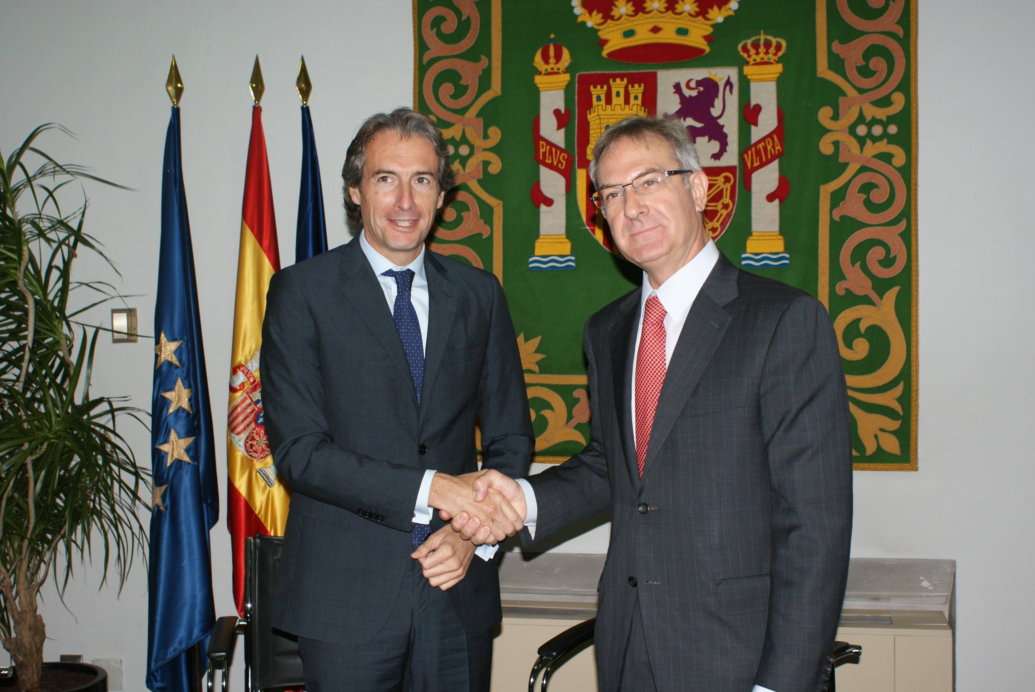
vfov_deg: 32.0
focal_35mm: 42
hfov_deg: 46.4
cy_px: 346
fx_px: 1208
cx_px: 518
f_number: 5.6
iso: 400
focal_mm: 28
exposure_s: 1/60
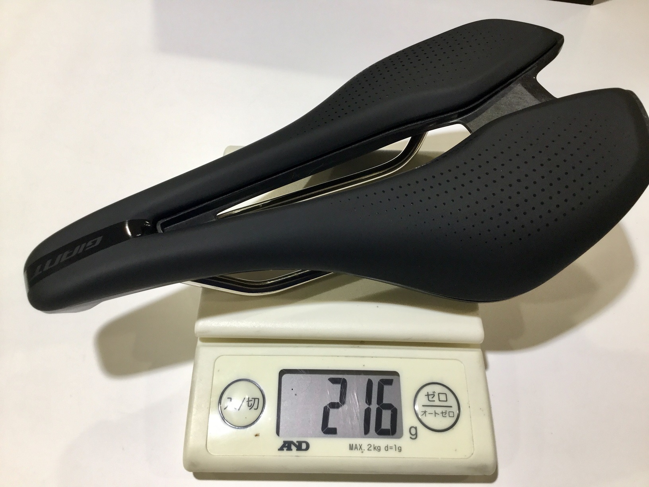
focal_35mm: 31
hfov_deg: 58.4
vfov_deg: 45.4
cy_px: 244
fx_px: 581
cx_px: 324
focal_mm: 3.3
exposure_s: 1/30
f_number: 2.4
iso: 50
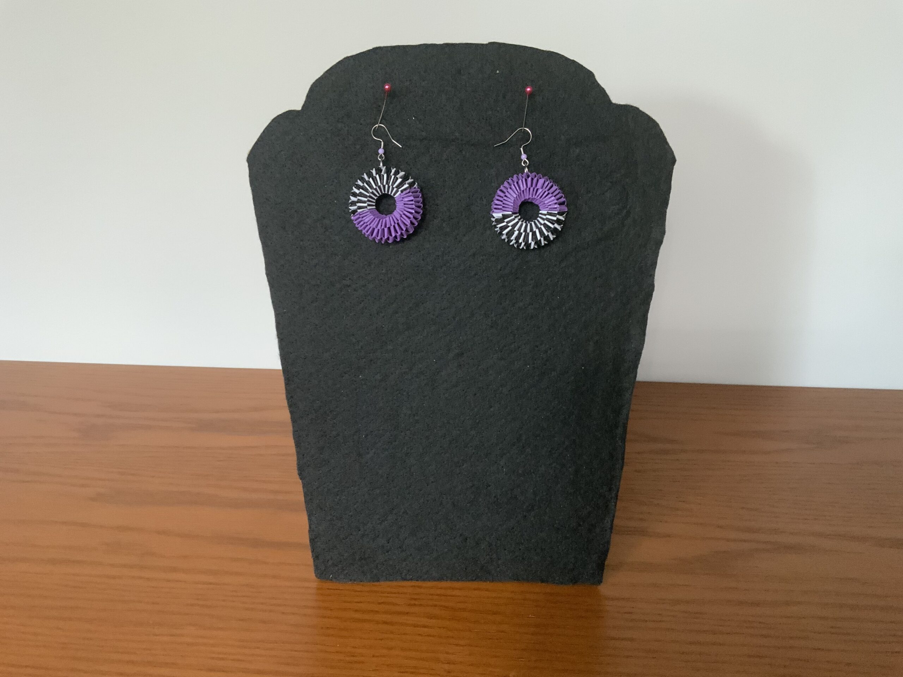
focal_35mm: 29
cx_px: 452
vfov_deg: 48.2
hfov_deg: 61.7
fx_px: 756
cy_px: 338
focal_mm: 3
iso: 320
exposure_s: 1/44
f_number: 1.8
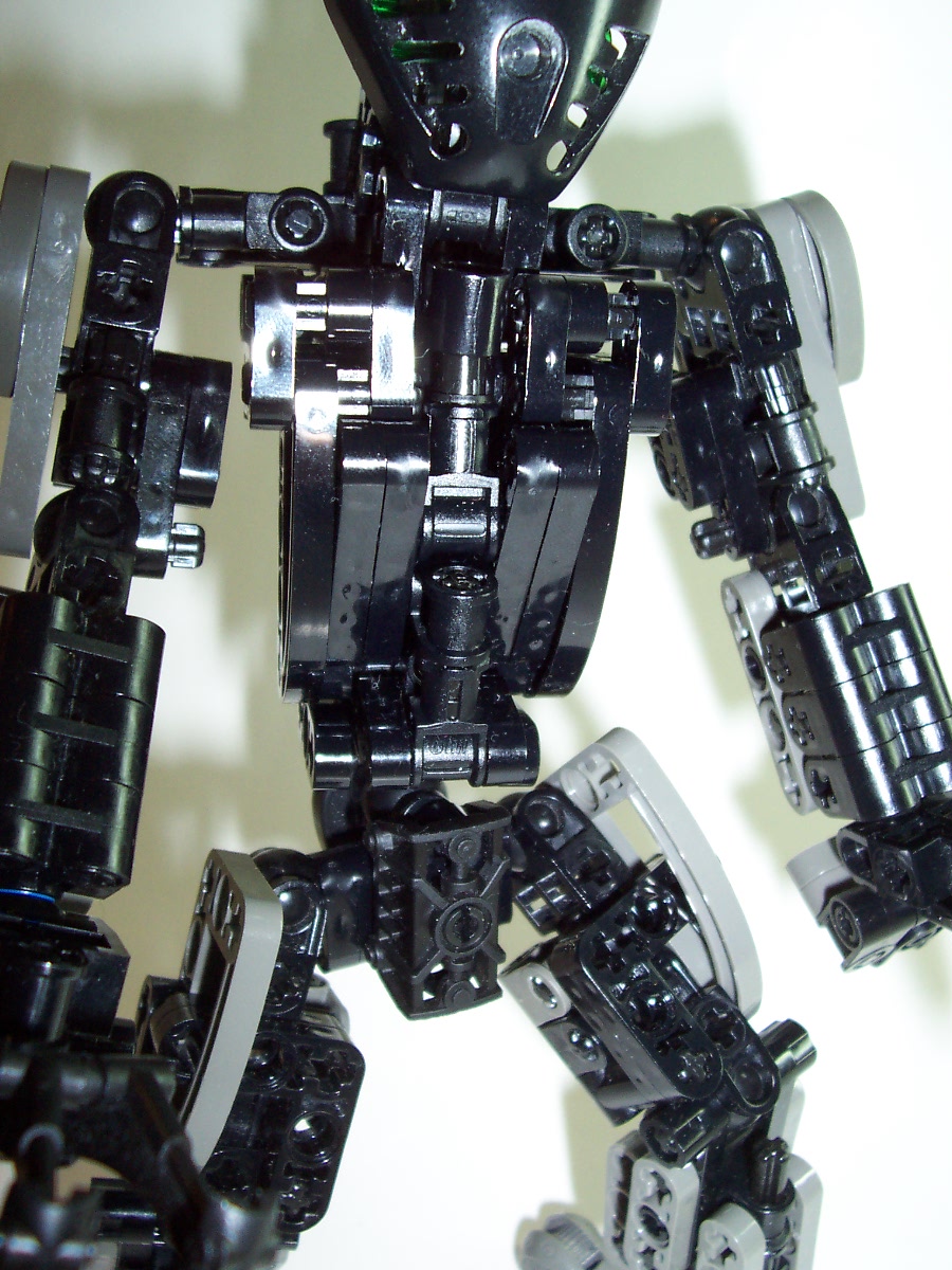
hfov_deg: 38.7
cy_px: 635
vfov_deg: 50.1
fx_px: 1357
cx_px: 476
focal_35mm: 37
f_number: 2.8
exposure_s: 1/60
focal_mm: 5.6
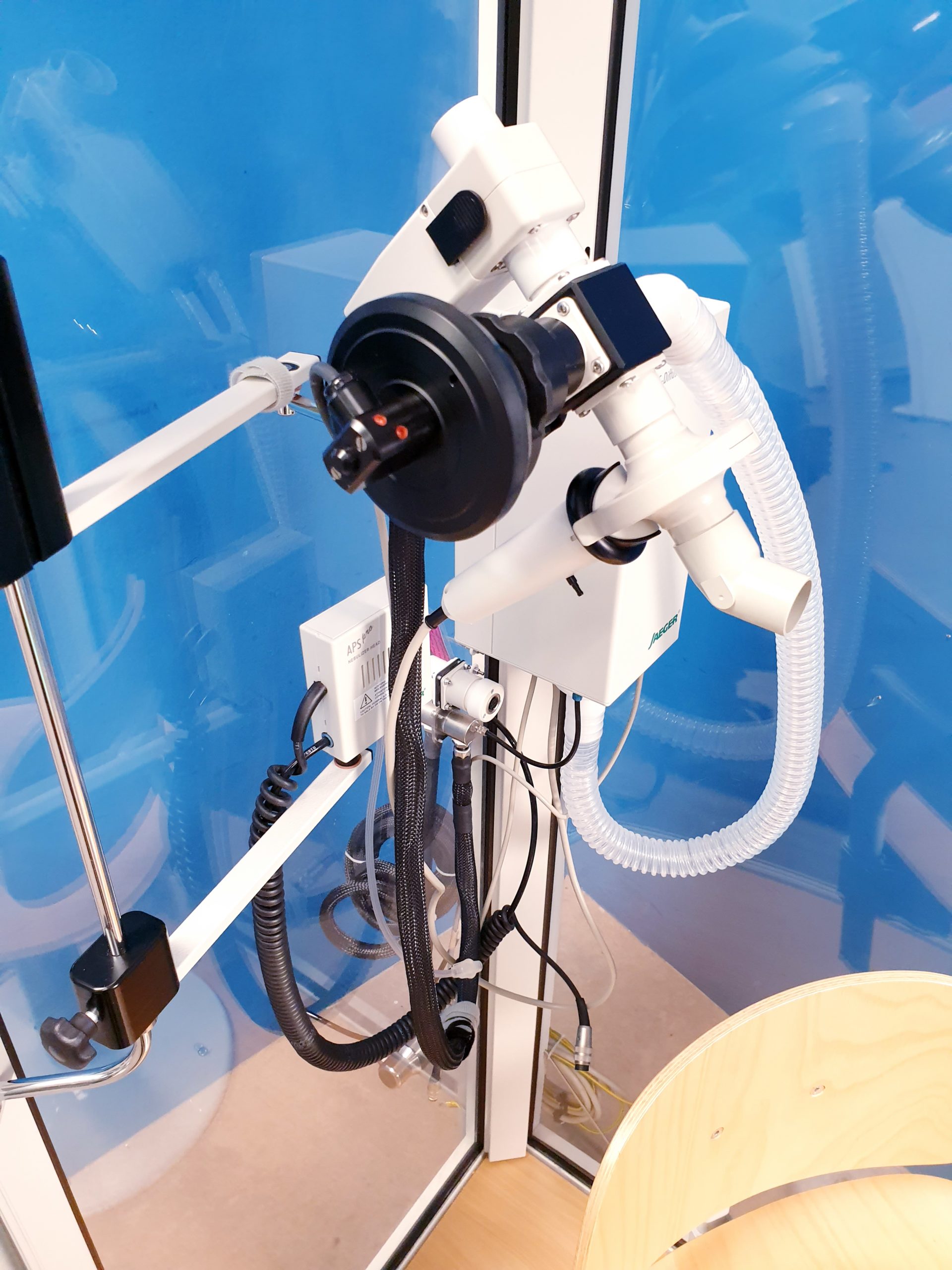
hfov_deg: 53.1
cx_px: 476
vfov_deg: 67.3
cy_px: 635
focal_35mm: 26
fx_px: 953
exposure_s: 1/33
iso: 250
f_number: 2.4
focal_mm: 4.3
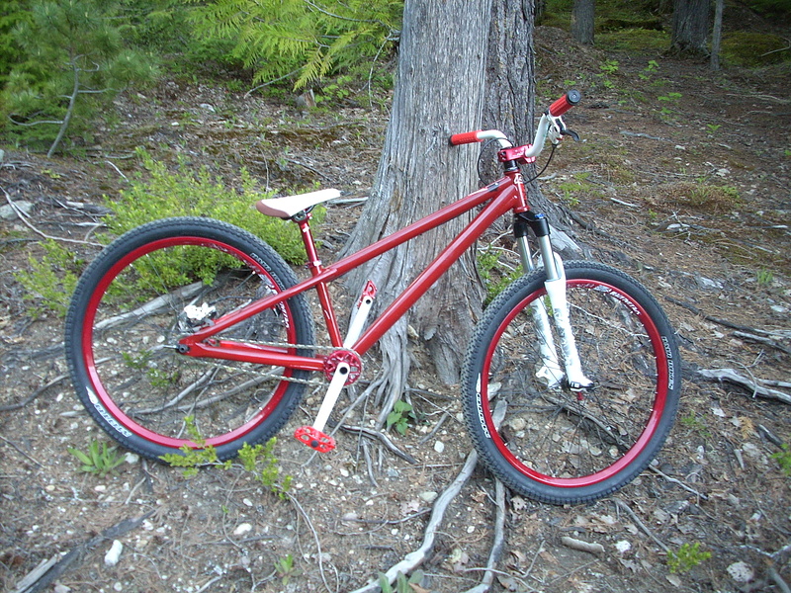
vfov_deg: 38.7
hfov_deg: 50.1
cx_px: 396
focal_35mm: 37
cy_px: 296
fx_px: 845
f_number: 2.8
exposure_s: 1/30
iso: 135
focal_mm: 6.2
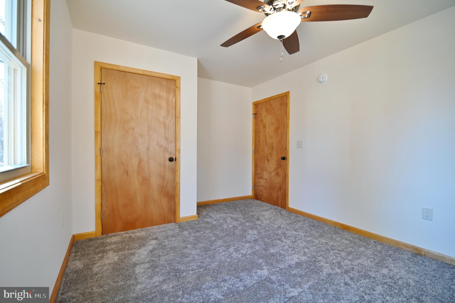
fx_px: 202
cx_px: 228
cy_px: 152
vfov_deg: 73.7
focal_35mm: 16
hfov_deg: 96.8
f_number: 2.8
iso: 400
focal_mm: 16
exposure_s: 1/200
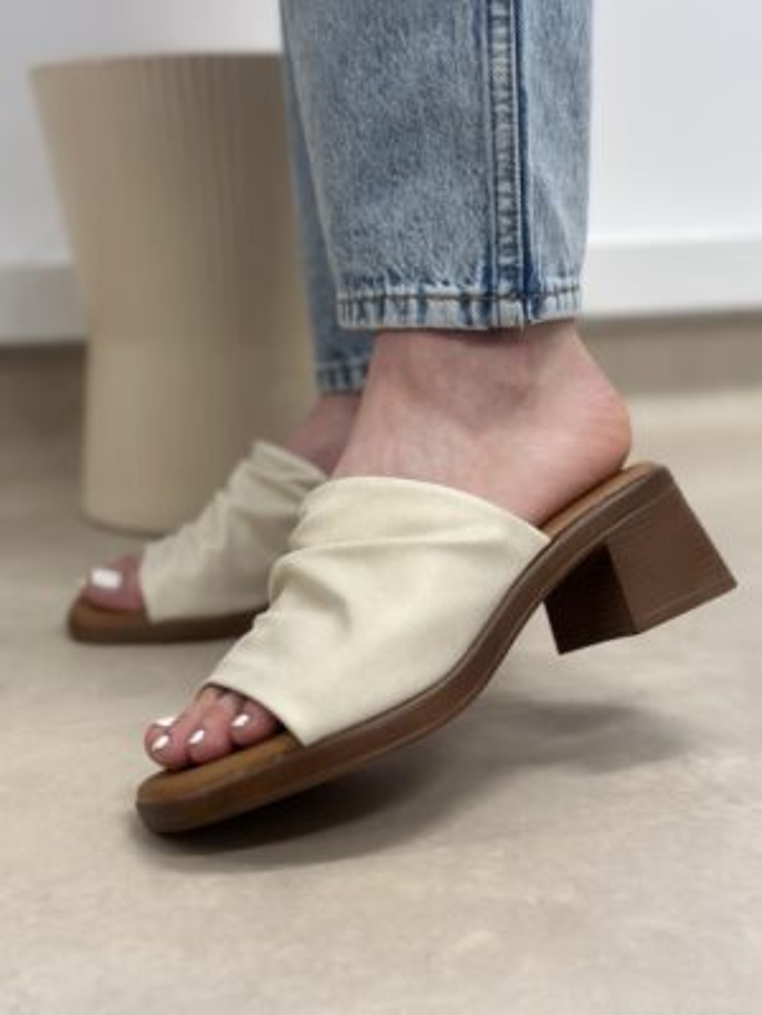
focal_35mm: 48
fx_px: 1409
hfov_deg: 30.3
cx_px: 381
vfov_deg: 39.7
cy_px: 508
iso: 160
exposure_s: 1/100
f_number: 1.78
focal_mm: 6.86
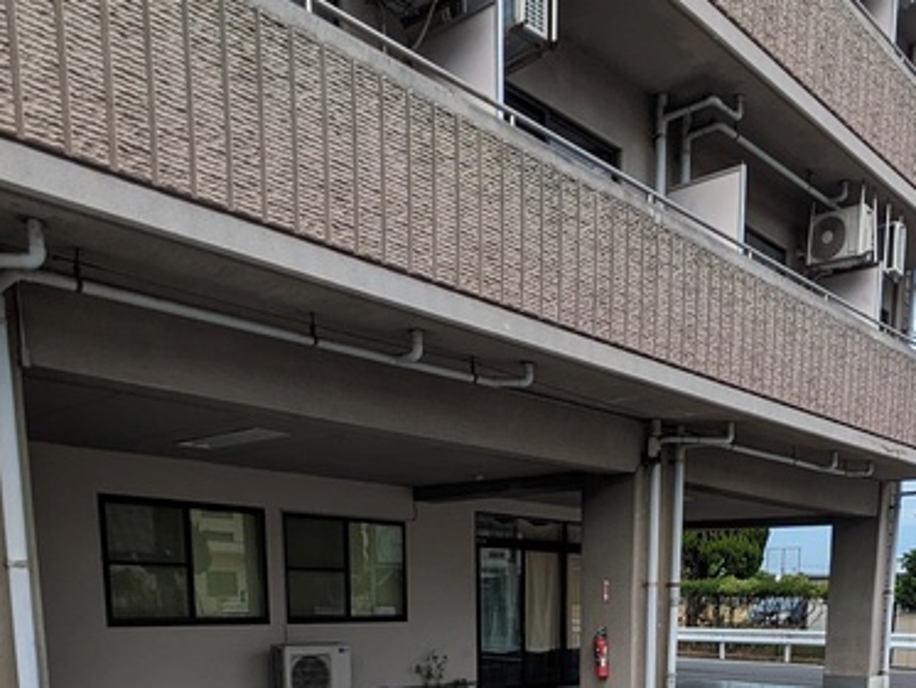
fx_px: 953
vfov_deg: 34.3
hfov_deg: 50.5
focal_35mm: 36
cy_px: 757
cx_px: 603
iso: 49
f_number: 2.2
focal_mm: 1.83
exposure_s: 1/1188
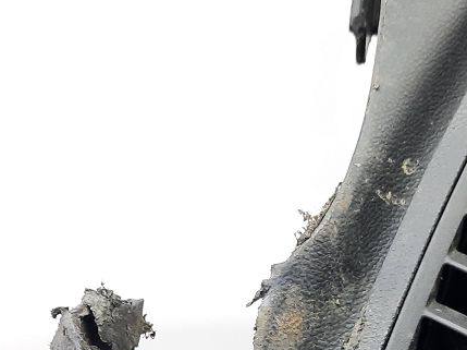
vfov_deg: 19.4
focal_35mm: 70
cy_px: 448
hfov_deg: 27.8
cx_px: 258
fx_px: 944
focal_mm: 4.6
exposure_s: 1/50
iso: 160
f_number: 2
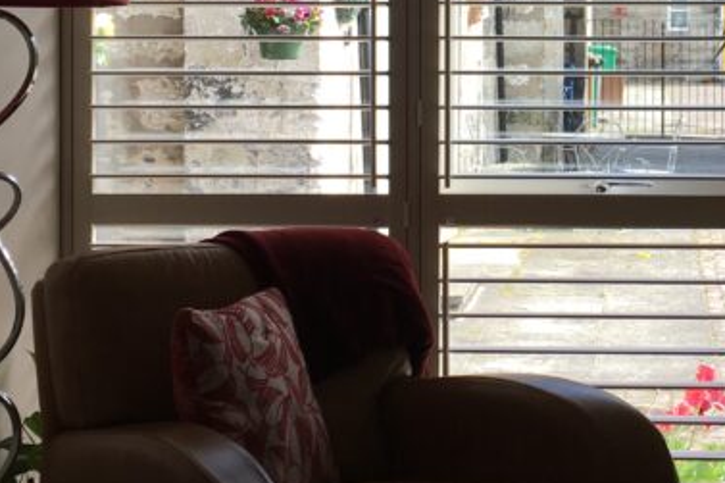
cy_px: 35
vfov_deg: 16.4
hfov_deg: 24.3
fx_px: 1651
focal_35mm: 82
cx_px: 604
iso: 25
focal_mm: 4.15
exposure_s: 1/170
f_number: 2.2
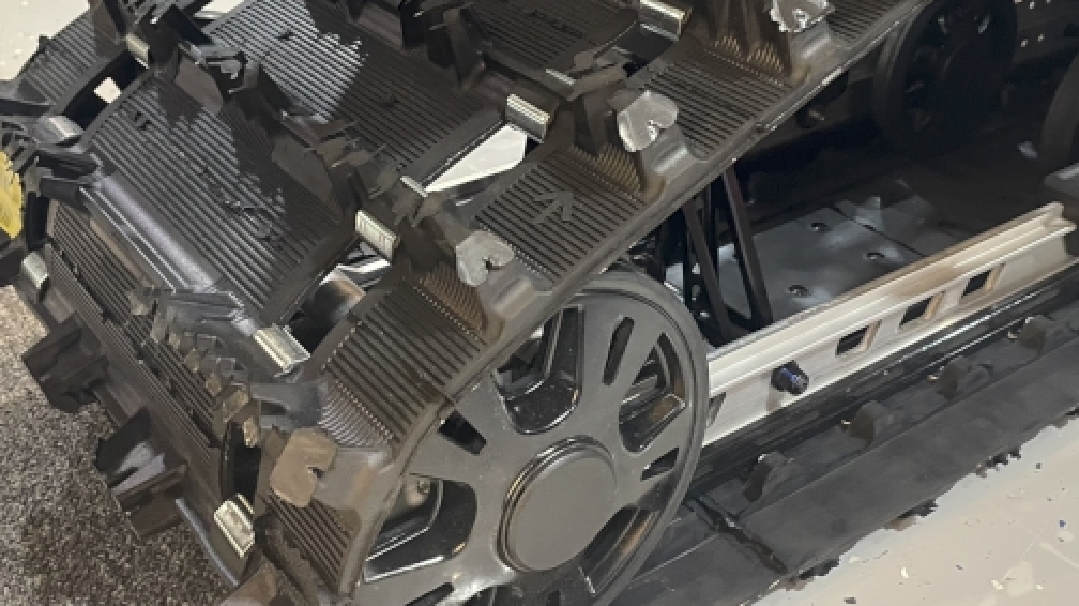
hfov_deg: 45.5
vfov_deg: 26.2
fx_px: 1287
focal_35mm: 45
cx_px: 544
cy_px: 154
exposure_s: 1/60
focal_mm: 4.2
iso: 320
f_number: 1.6
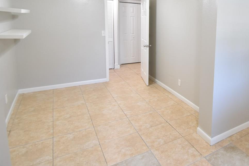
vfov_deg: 49.3
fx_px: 173
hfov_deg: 63.8
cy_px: 42
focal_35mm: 25
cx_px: 207
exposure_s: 1/60
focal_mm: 10
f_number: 3.5
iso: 800
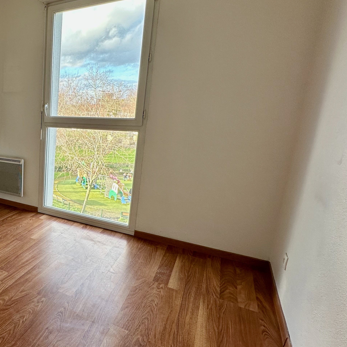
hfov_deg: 49.8
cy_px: 168
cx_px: 1
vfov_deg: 60.9
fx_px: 295
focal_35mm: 26
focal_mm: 2.22
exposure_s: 1/99
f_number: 2.2
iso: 64
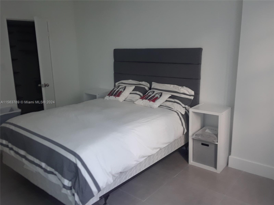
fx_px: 237
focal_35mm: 30
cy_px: 102
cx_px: 137
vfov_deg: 46.8
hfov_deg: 60.0
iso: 40
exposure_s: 1/30
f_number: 1.9
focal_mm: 2.47
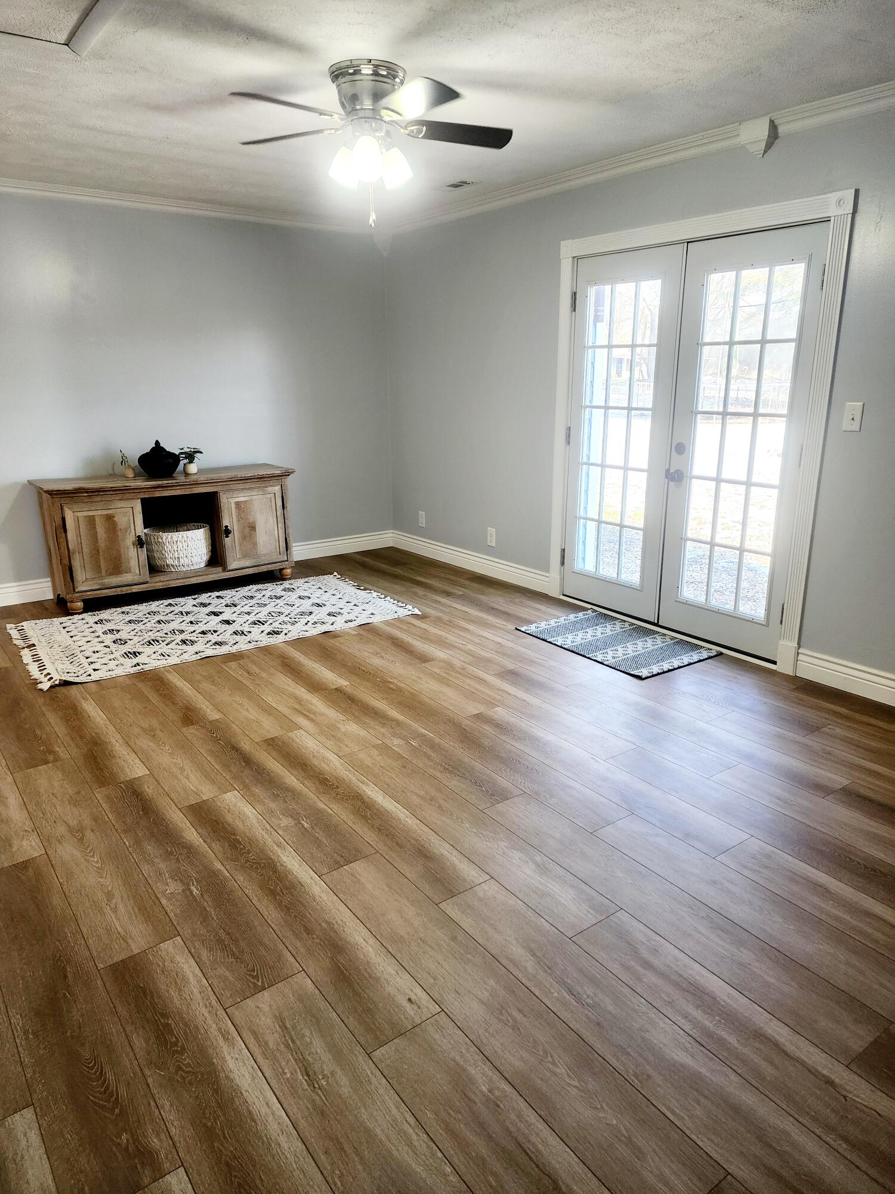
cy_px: 597
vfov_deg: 73.9
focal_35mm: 23
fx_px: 793
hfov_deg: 58.9
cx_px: 448
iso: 125
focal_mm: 6.4
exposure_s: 1/182
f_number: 1.8
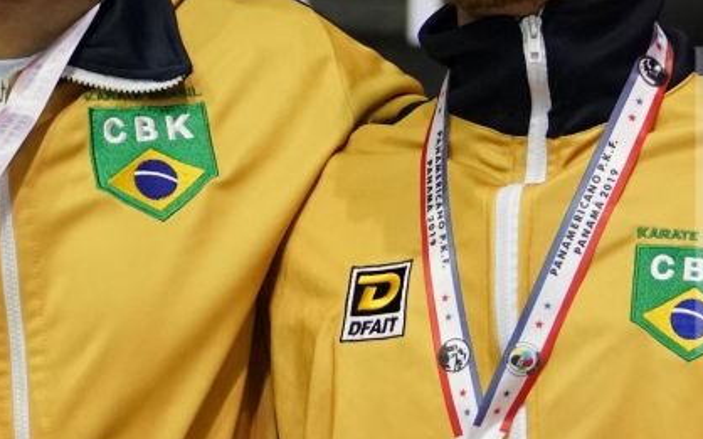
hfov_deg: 4.6
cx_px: 283
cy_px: 200
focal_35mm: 452
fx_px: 8658
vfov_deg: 2.9
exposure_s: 1/250
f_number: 2.8
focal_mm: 103
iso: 5000
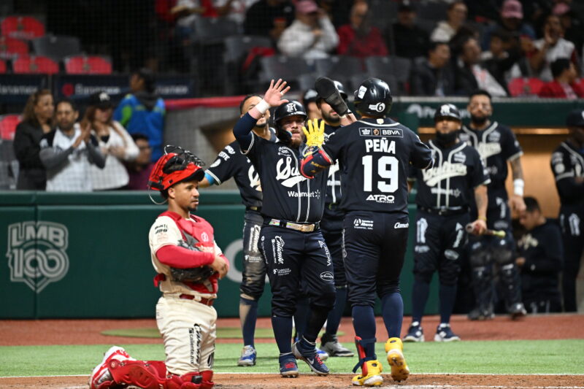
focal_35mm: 400
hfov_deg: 5.2
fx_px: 6487
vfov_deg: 3.4
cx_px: 292
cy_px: 194
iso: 3200
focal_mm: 400
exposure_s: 1/1000
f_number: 2.8
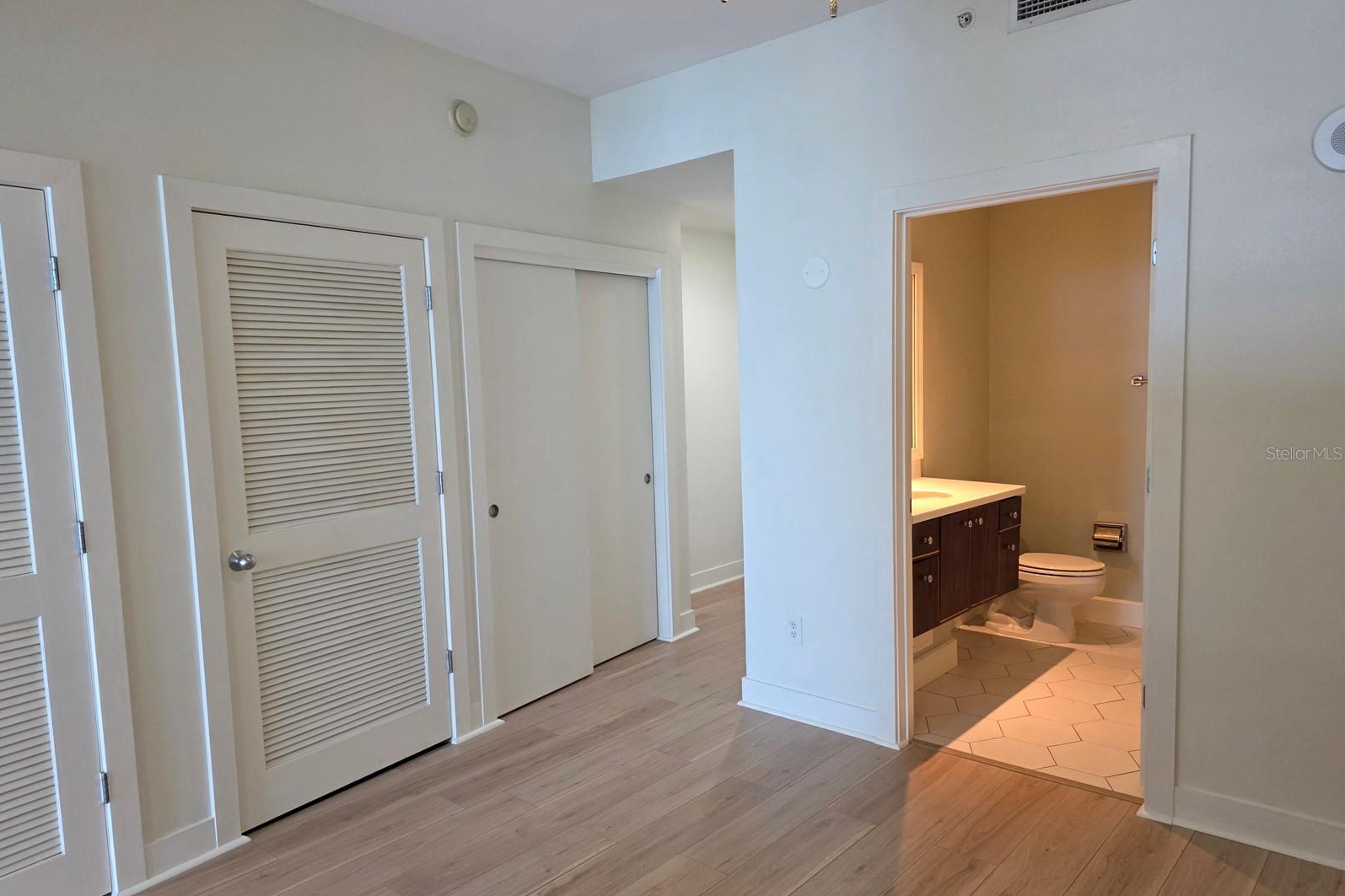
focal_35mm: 24
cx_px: 671
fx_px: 897
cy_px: 453
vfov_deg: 53.1
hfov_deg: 73.7
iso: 400
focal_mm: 6.3
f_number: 1.7
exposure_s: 1/120
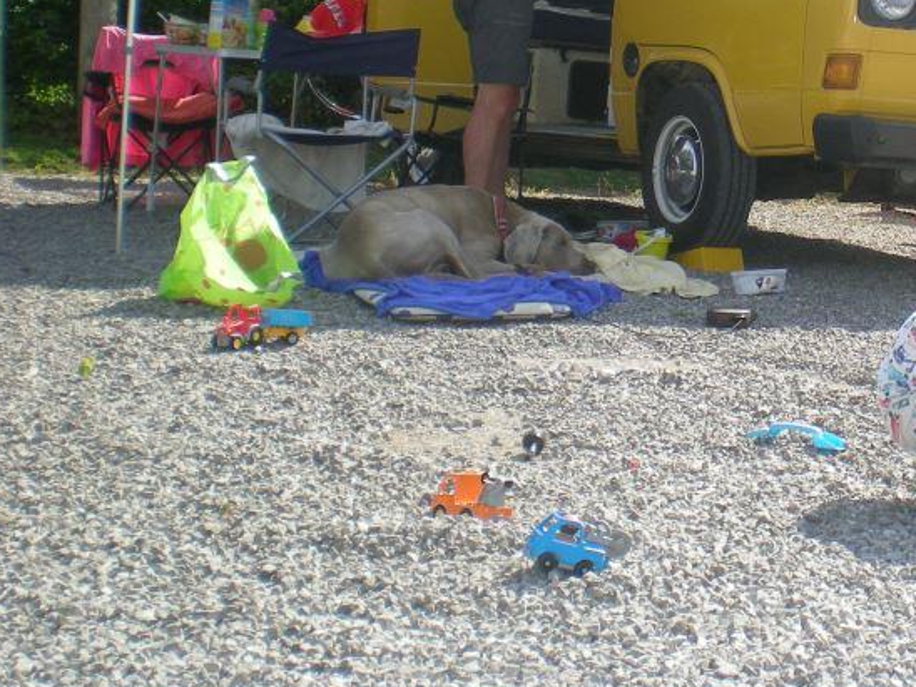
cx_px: 837
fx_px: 1879
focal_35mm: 71
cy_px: 144
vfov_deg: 20.5
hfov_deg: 26.4
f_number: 4.6
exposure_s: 1/296
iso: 77
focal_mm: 6.3
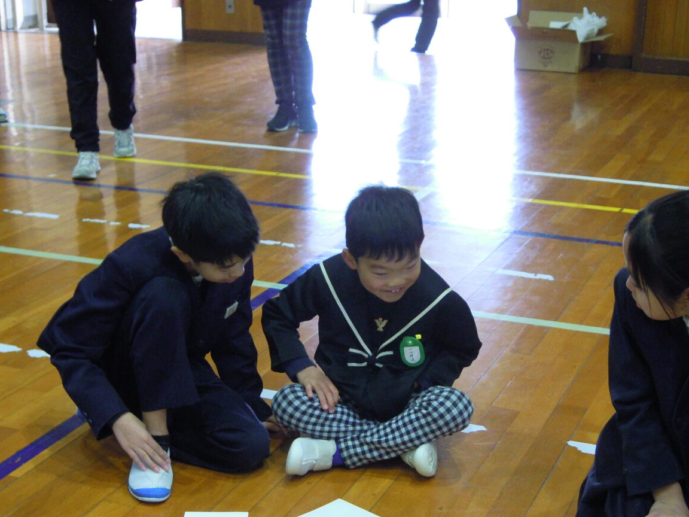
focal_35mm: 60
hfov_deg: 32.2
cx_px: 319
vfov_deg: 24.0
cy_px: 424
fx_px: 1194
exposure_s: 1/40
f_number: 3
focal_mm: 6.4
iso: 320
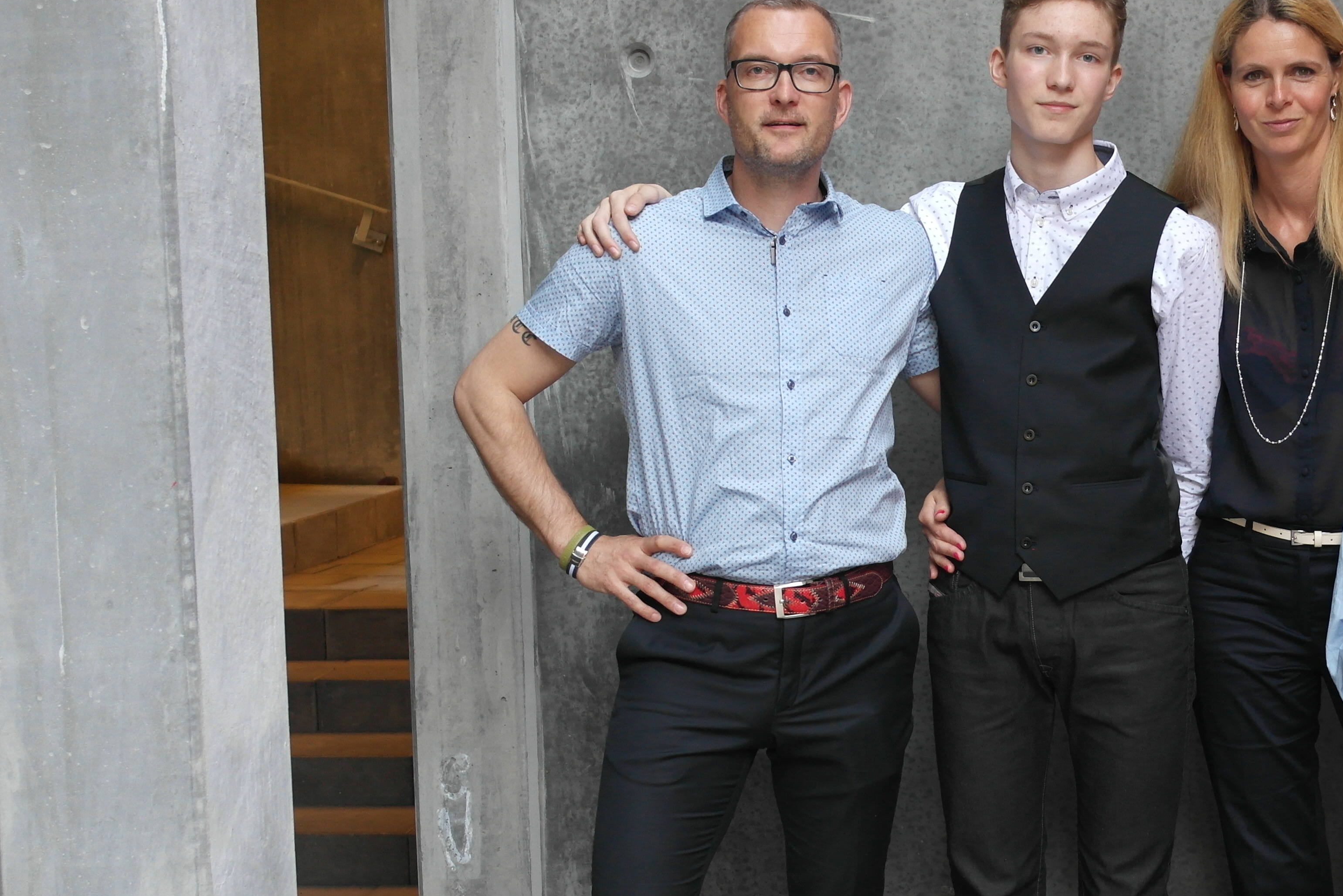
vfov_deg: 15.7
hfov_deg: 23.0
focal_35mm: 87
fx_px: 3245
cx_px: 1081
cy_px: 569
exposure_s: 1/80
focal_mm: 32
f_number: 4.5
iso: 400
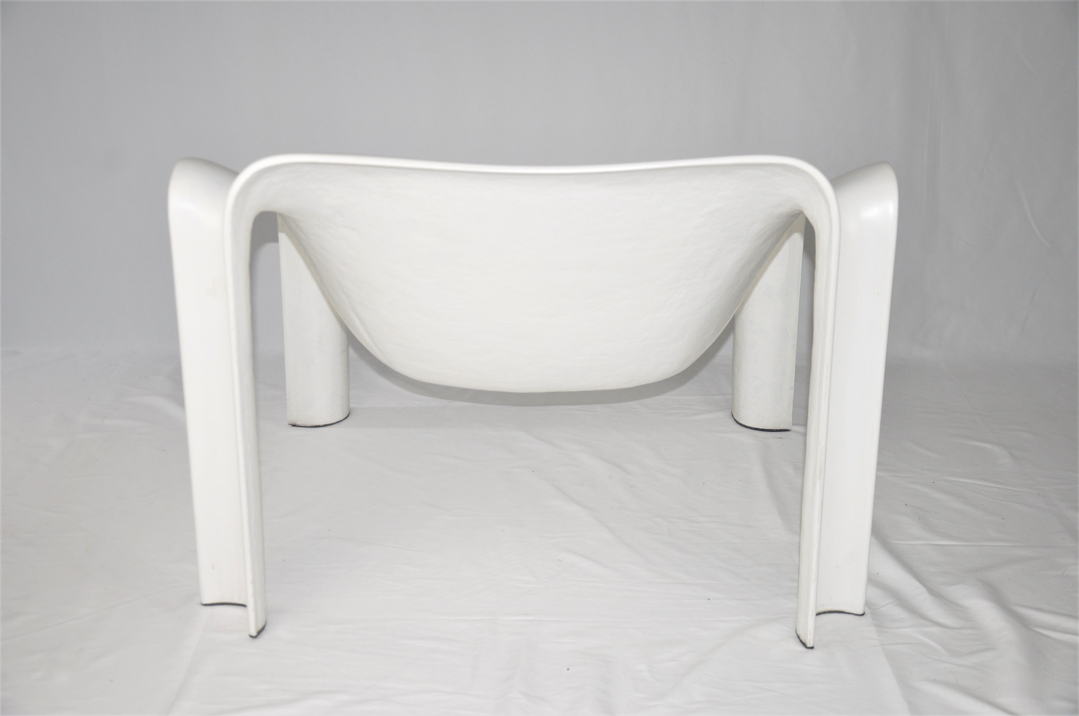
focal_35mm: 45
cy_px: 358
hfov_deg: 43.7
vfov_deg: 29.8
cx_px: 540
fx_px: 1347
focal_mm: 30
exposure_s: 1/200
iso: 500
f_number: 5
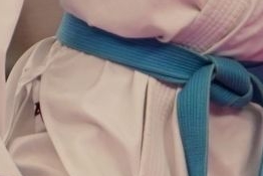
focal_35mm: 1696
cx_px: -151
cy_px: -143
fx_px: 12397
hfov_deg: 1.2
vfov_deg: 0.8
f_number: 2.8
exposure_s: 1/1000
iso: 1600
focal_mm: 165
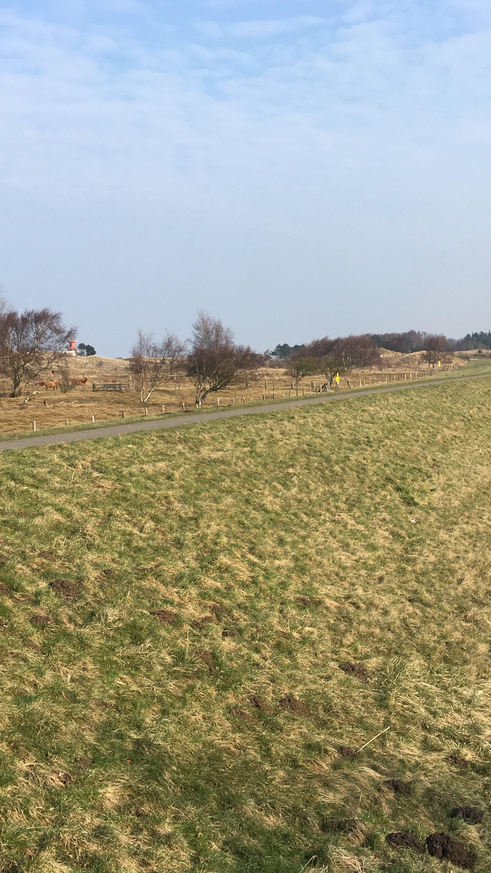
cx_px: 341
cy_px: 431
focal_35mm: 43
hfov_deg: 27.5
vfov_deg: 47.4
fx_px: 996
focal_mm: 4.15
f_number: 2.2
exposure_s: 1/1012
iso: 25
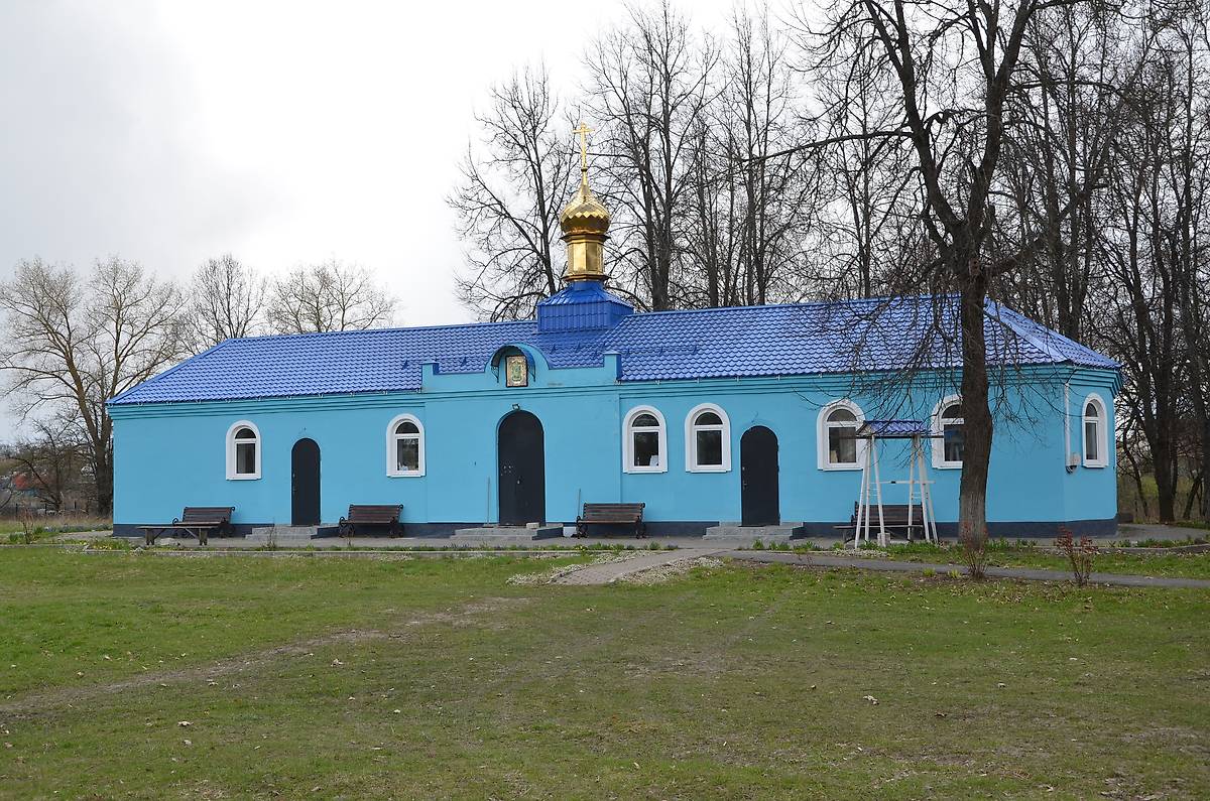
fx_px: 1409
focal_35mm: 42
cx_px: 605
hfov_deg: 46.5
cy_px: 400
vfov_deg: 31.8
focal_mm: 28
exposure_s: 1/250
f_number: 8
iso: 160
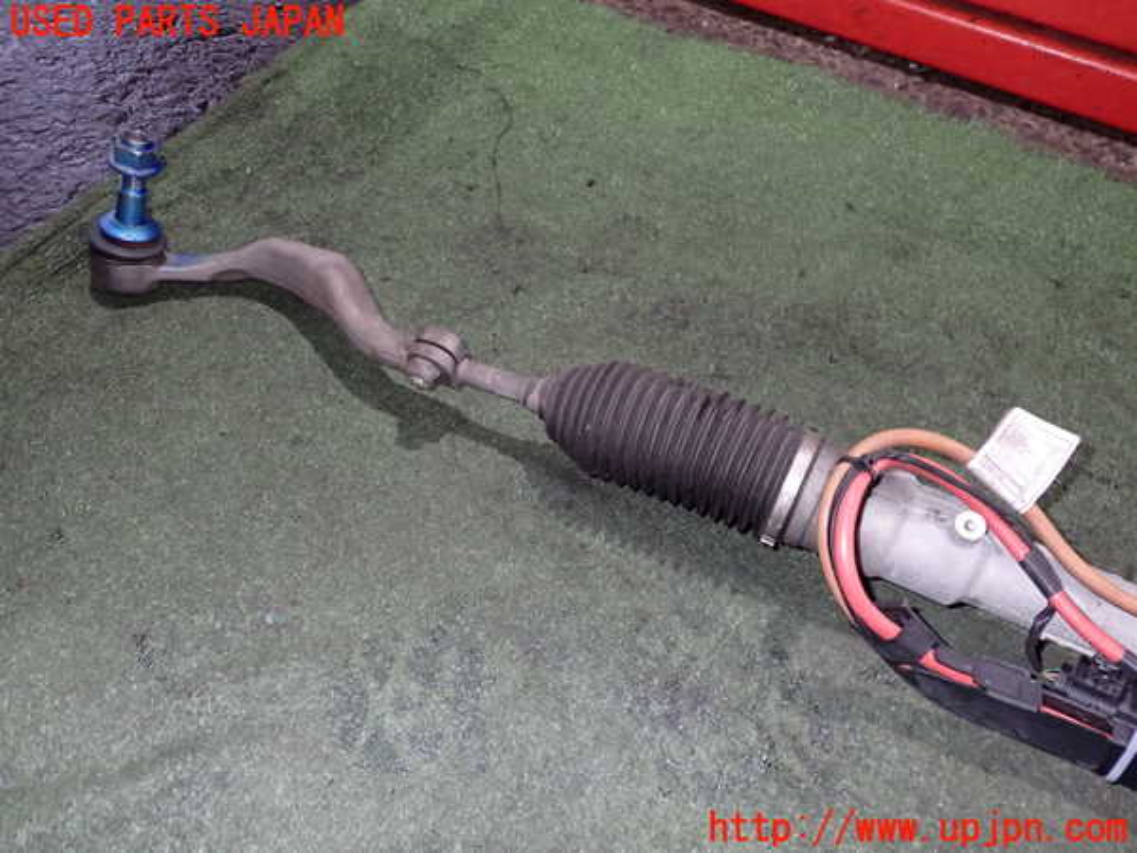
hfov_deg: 60.0
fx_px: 985
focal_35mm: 30
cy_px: 426
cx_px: 568
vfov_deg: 46.8
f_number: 2.3
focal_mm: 5.4
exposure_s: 1/30
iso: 400
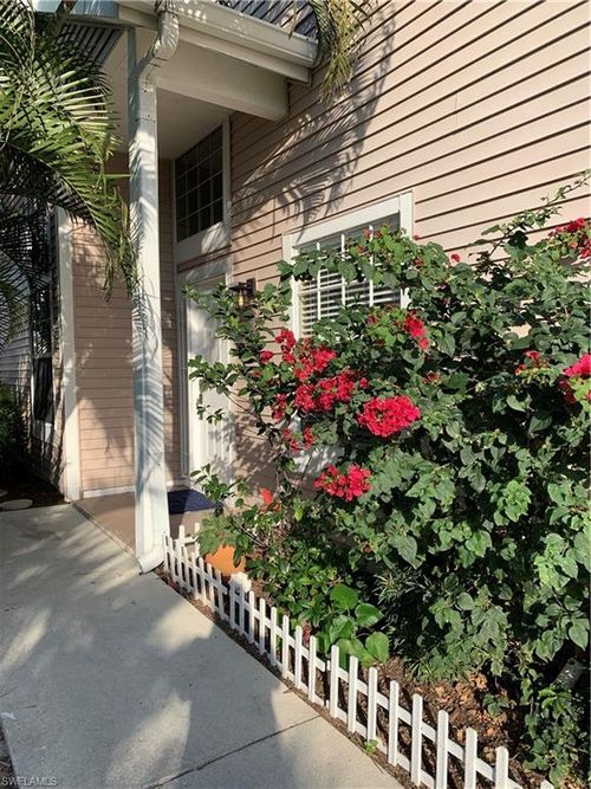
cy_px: 394
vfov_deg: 67.3
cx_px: 296
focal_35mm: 26
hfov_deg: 53.0
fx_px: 592
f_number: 1.8
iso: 25
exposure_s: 1/1350
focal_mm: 4.25
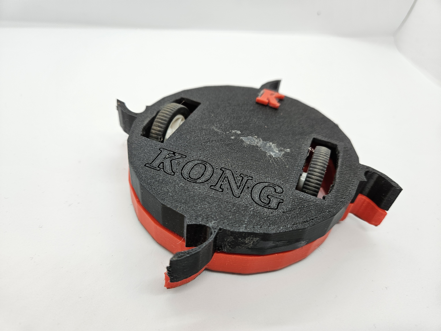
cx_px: 220
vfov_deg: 58.9
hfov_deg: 73.9
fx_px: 293
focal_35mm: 23
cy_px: 166
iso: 100
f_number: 1.8
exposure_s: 1/100
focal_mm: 5.4
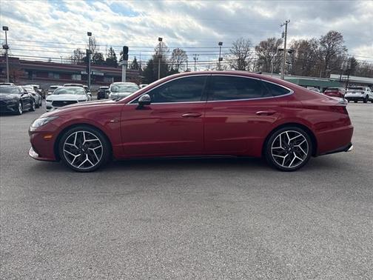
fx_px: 280
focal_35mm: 26
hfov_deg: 67.3
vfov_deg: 53.1
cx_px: 186
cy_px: 140
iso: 50
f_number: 1.6
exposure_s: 1/4950
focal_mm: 5.96
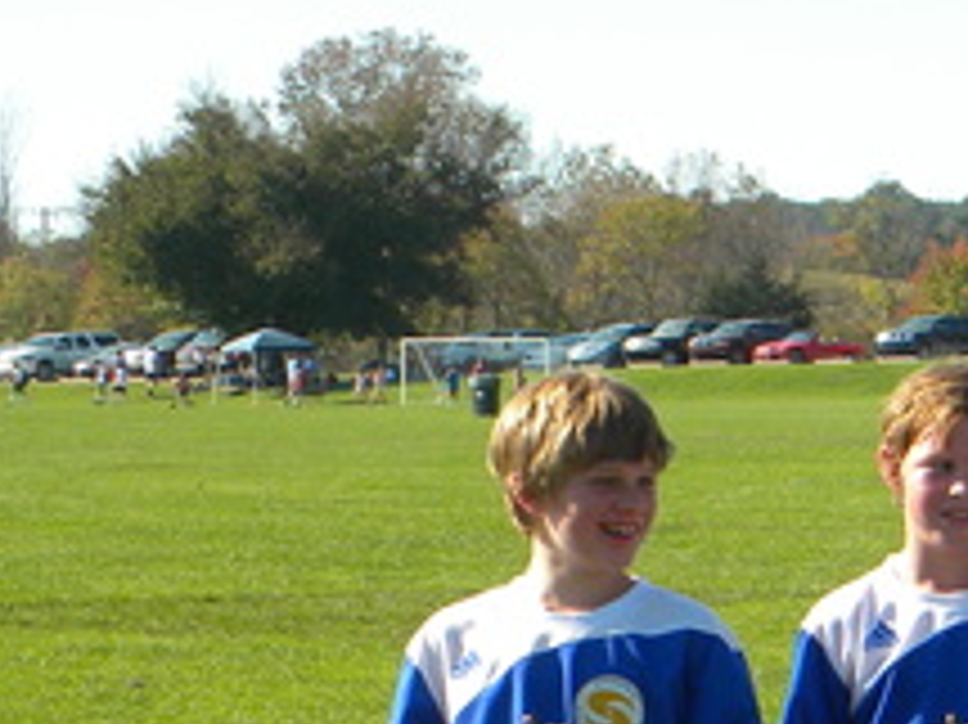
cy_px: 724
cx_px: 1369
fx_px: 4667
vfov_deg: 8.8
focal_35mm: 167
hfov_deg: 11.4
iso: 80
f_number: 4.1
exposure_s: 1/417
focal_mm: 10.1
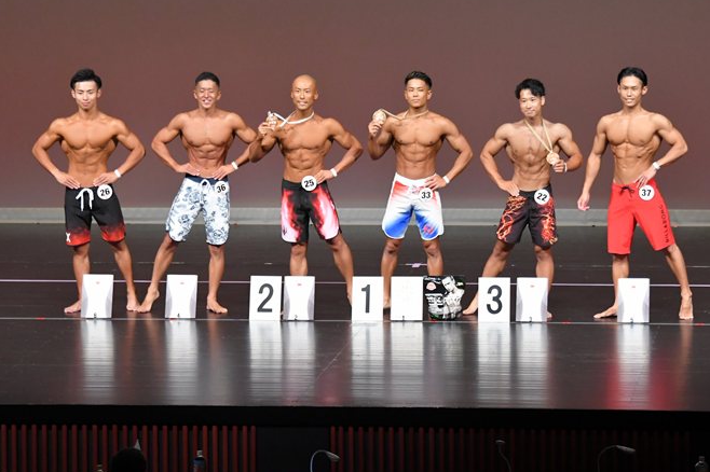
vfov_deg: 6.7
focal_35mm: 205
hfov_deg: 10.0
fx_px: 4041
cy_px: 230
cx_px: 380
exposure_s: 1/400
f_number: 5.6
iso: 4000
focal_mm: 116
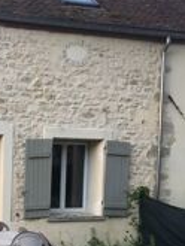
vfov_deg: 25.3
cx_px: -46
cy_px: 215
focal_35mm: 75
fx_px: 534
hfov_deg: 18.5
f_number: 2.2
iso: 40
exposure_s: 1/100
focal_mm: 4.15
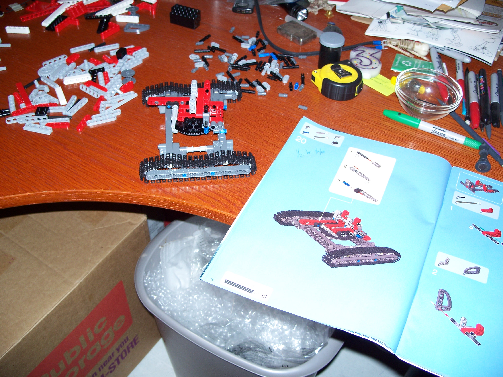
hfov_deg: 50.1
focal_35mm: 37
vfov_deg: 38.7
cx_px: 252
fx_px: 538
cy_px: 188
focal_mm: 7.8
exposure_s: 1/60
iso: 125
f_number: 2.8
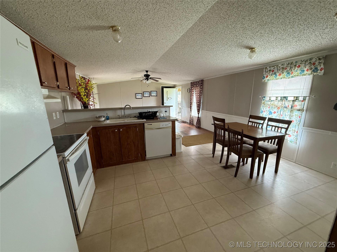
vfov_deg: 85.7
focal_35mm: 14
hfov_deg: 102.1
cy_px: 126
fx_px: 136
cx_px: 168
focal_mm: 2.22
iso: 400
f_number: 2.2
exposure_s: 1/60
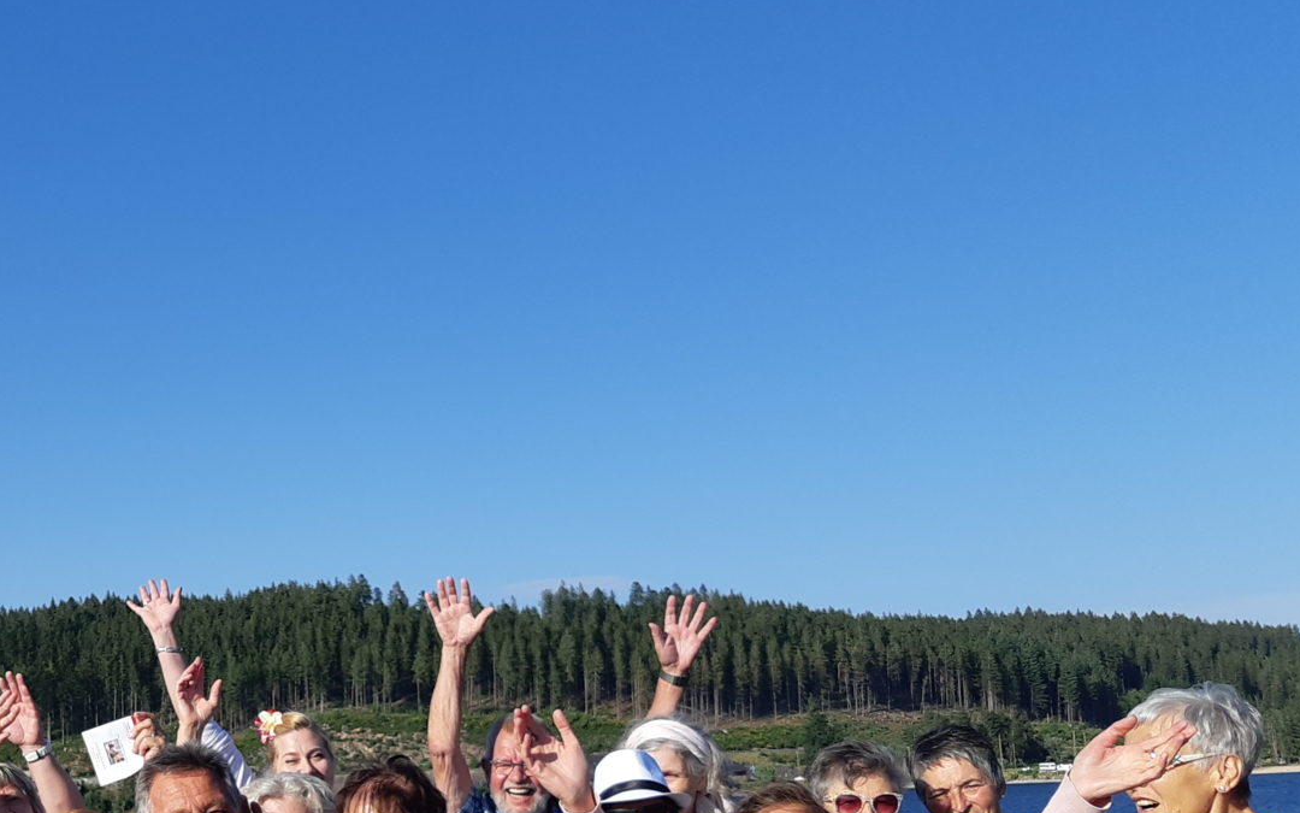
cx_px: 208
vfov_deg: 25.9
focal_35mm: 49
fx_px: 1736
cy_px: 632
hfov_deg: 39.0
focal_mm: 3.93
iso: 40
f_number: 1.7
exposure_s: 1/1976
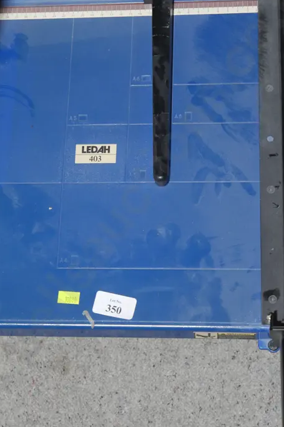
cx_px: 120
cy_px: 221
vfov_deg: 26.0
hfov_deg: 17.5
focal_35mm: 78
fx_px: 923
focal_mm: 25
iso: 800
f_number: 5.3
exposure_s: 1/60
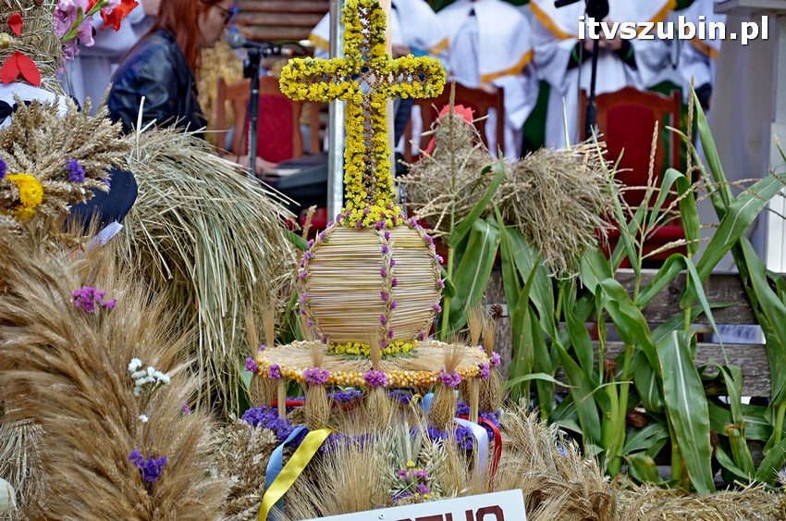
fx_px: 3203
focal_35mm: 147
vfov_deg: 9.3
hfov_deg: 14.0
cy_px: 260
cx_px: 393
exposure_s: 1/500
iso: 500
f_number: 5.6
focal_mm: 98
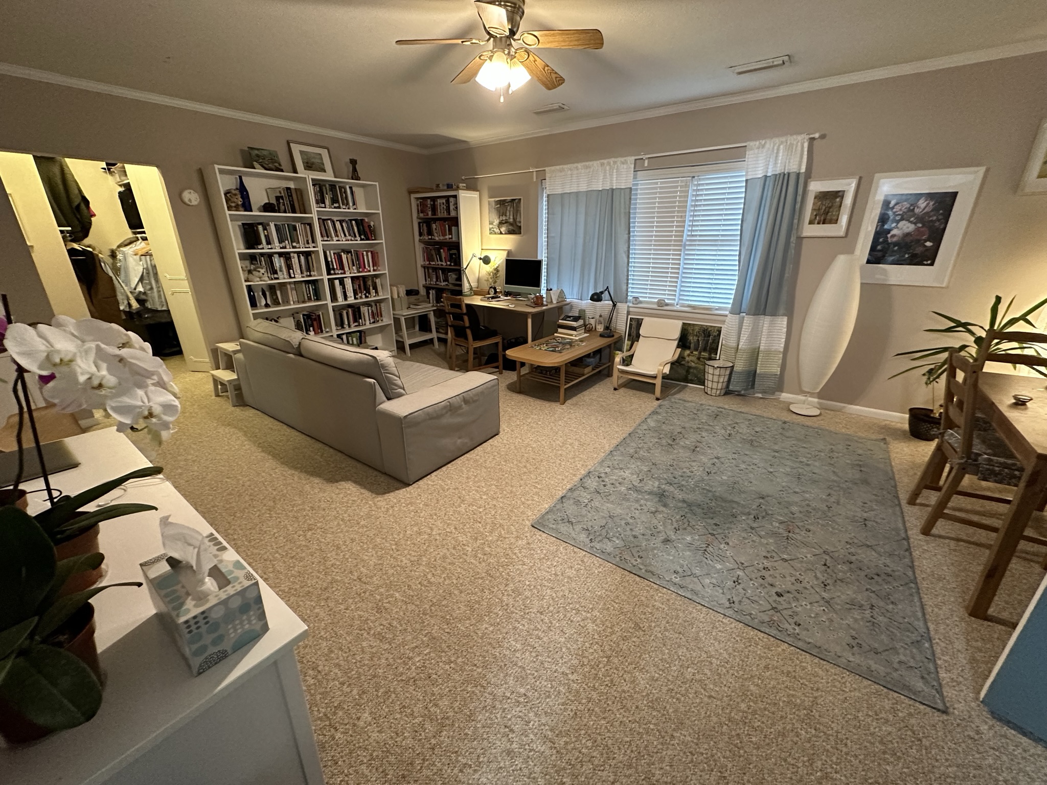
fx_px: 423
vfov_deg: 85.7
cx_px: 524
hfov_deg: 102.1
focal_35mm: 14
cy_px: 392
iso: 500
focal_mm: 2.22
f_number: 2.2
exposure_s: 1/60
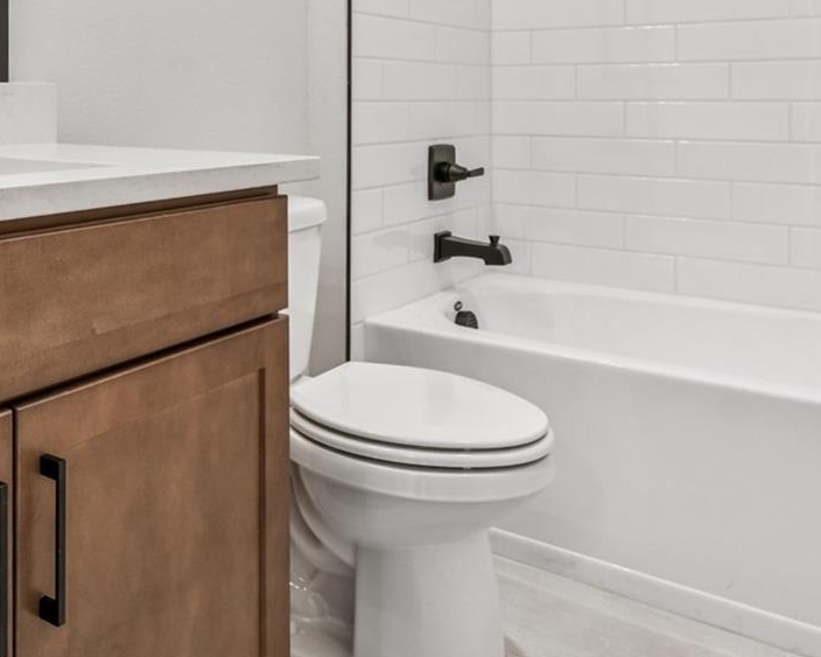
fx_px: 777
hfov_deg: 55.2
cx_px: 322
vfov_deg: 43.2
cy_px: 111
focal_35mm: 32
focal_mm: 10
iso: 100
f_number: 7.1
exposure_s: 1/10
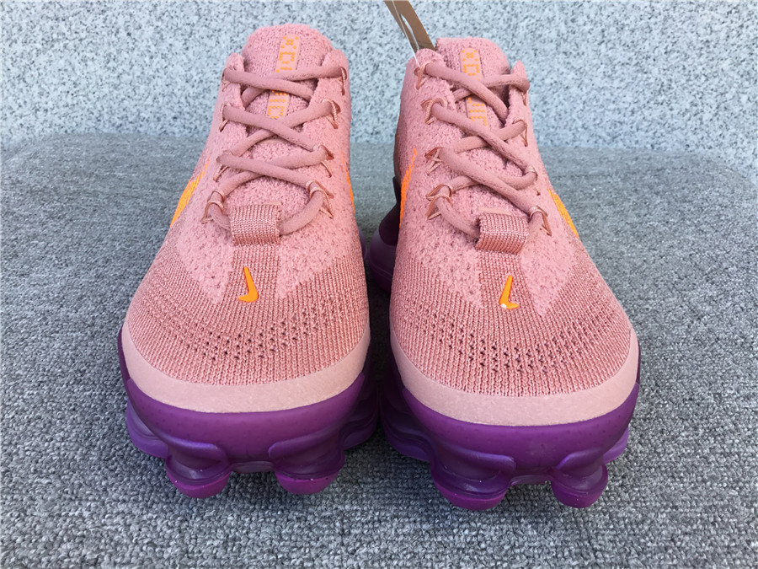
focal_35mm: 31
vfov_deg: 45.4
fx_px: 679
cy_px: 284
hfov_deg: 58.4
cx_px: 379
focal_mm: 3.3
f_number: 2.4
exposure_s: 1/100
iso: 32
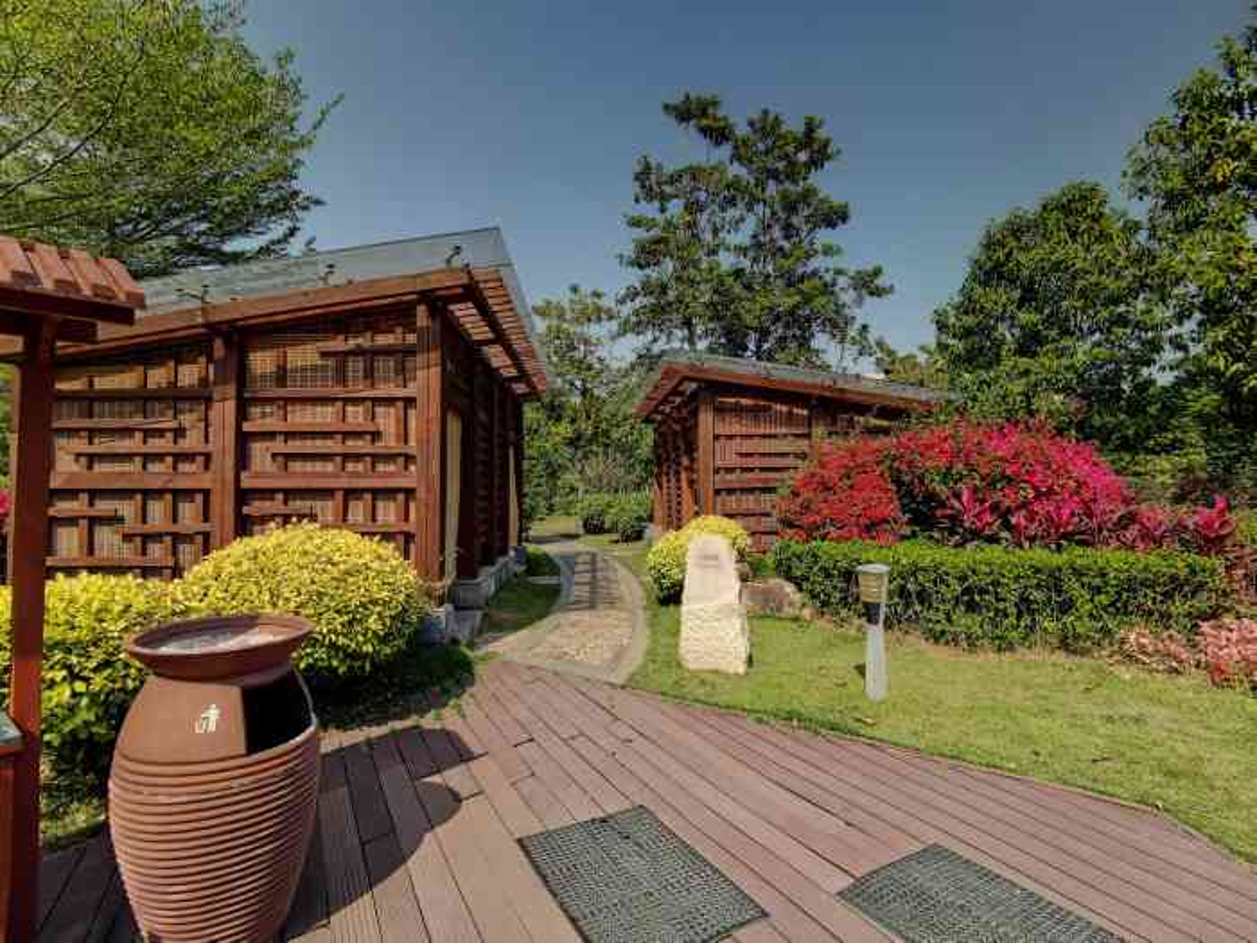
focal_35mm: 17
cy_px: 472
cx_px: 628
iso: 50
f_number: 2.2
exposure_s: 6
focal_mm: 2.26
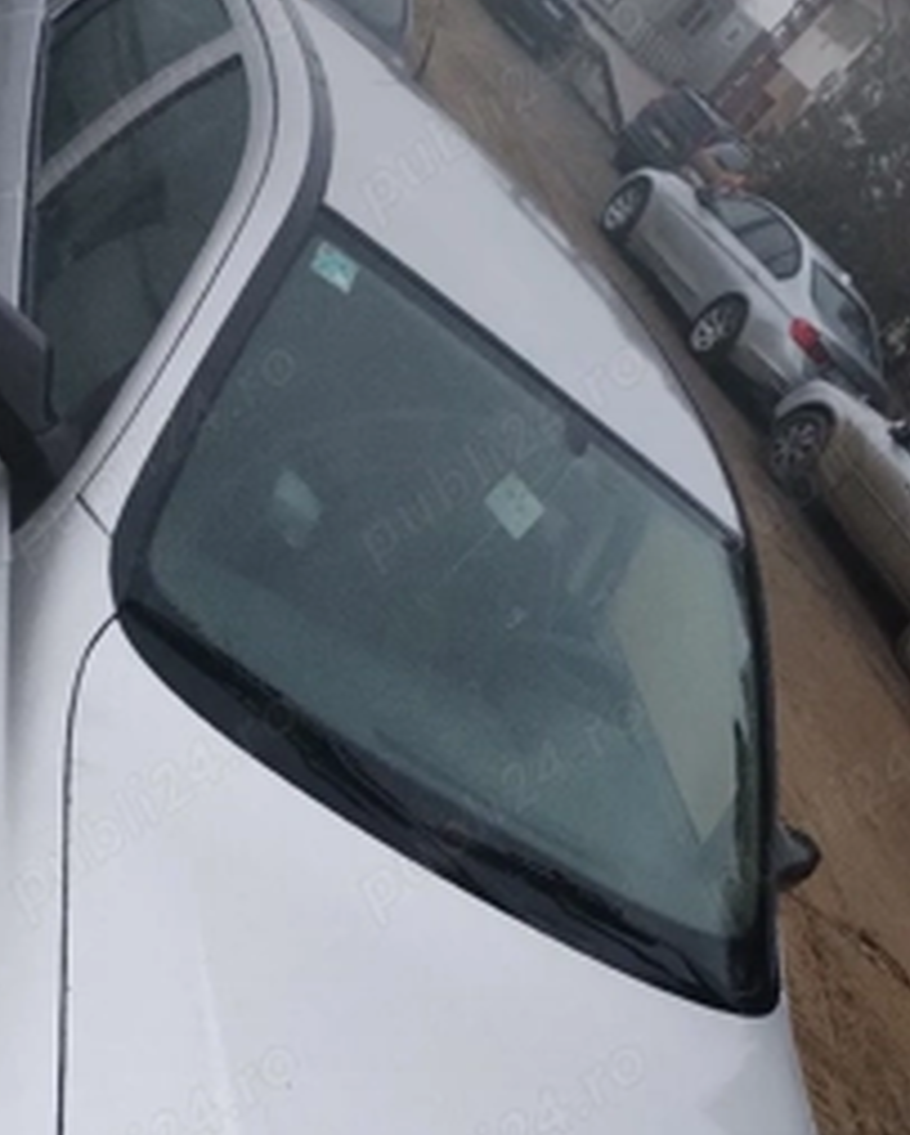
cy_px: 852
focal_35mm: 43
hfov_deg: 34.3
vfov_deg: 41.6
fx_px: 1445
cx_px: 242
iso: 425
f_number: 1.8
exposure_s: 1/50
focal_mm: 4.27
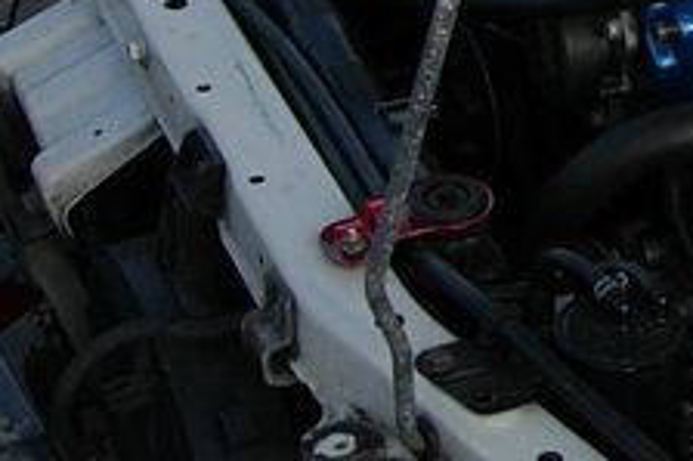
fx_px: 2347
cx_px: 937
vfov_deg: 11.0
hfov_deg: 15.8
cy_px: -133
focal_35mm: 122
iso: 64
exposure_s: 1/912
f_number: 2.9
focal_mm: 8.5
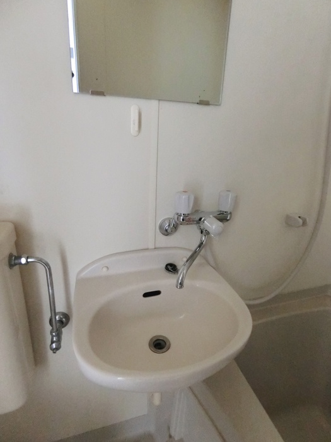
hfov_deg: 68.7
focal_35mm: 19
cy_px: 221
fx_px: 242
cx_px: 166
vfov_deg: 84.7
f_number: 2.7
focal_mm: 4.06
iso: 1600
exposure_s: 1/5
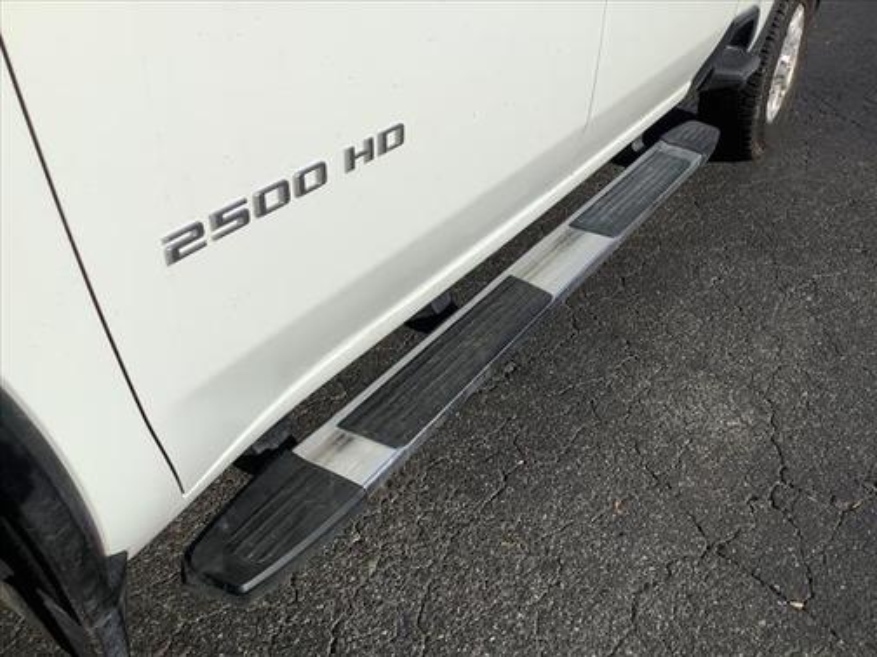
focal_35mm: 31
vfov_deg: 45.4
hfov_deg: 58.4
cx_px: 438
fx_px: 785
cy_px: 328
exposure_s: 1/3268
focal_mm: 3.3
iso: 25
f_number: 2.4
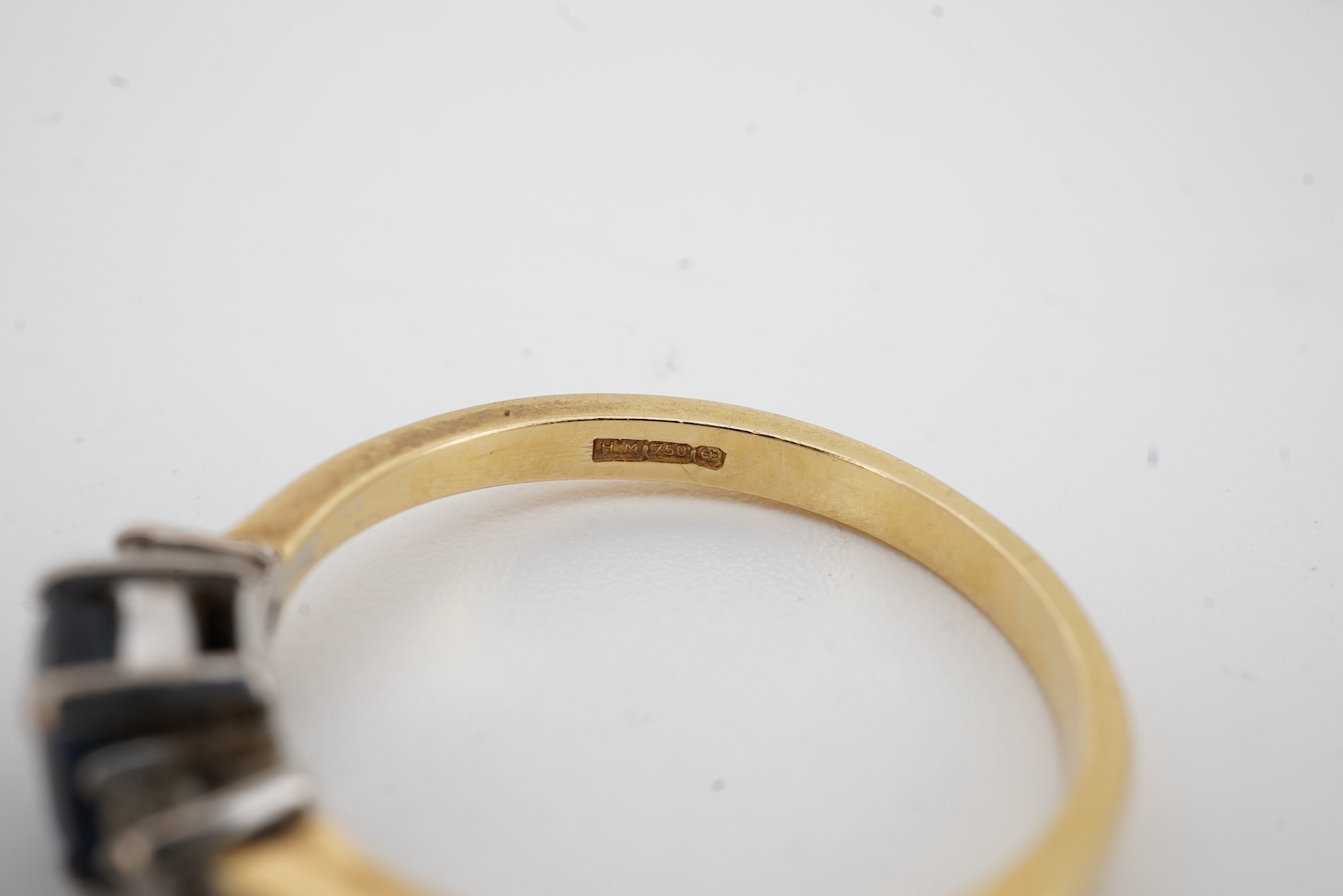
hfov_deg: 43.6
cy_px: 448
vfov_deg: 29.9
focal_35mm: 45
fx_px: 1679
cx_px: 672
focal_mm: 30
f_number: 22
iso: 200
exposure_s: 1/125
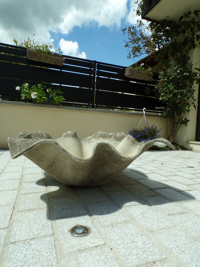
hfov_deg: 56.8
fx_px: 185
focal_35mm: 24
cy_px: 134
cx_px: 100
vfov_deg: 71.6
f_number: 5.8
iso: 80
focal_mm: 4.3
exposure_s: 1/300
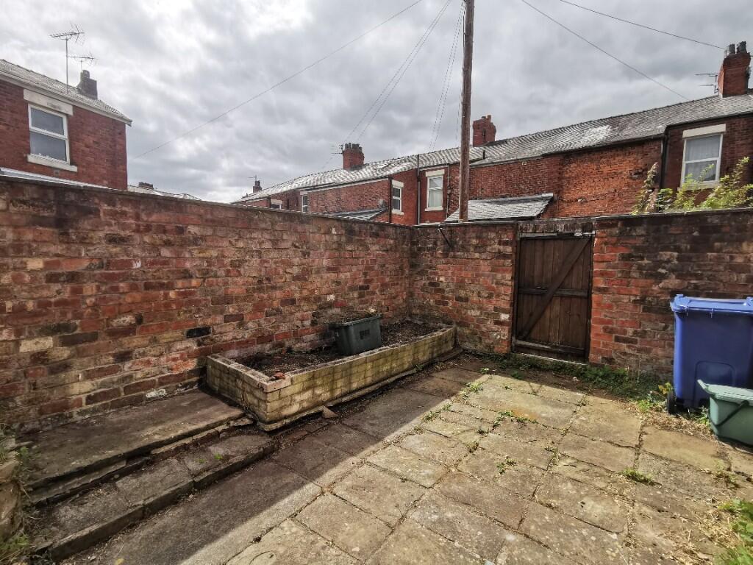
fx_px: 370
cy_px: 282
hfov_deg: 91.0
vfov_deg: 74.7
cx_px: 376
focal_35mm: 17
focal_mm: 2.26
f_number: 2.2
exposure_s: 1/1629
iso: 50
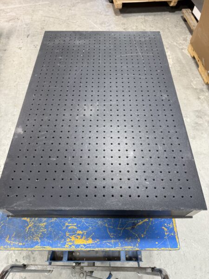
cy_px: 140
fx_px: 193
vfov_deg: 71.6
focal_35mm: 24
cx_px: 104
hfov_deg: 56.8
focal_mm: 6.76
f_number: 1.78
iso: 80
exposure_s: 1/121
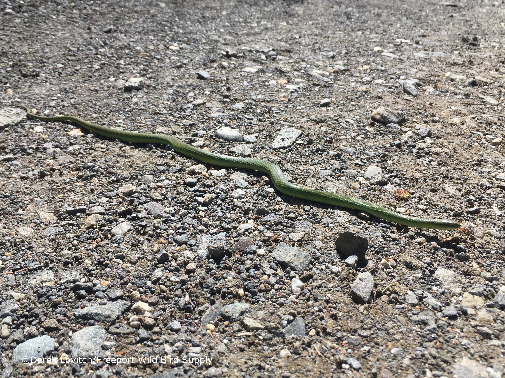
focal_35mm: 29
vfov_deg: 48.2
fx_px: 423
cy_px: 189
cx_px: 252
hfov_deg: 61.7
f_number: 2.2
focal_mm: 4.15
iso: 25
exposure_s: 1/1508
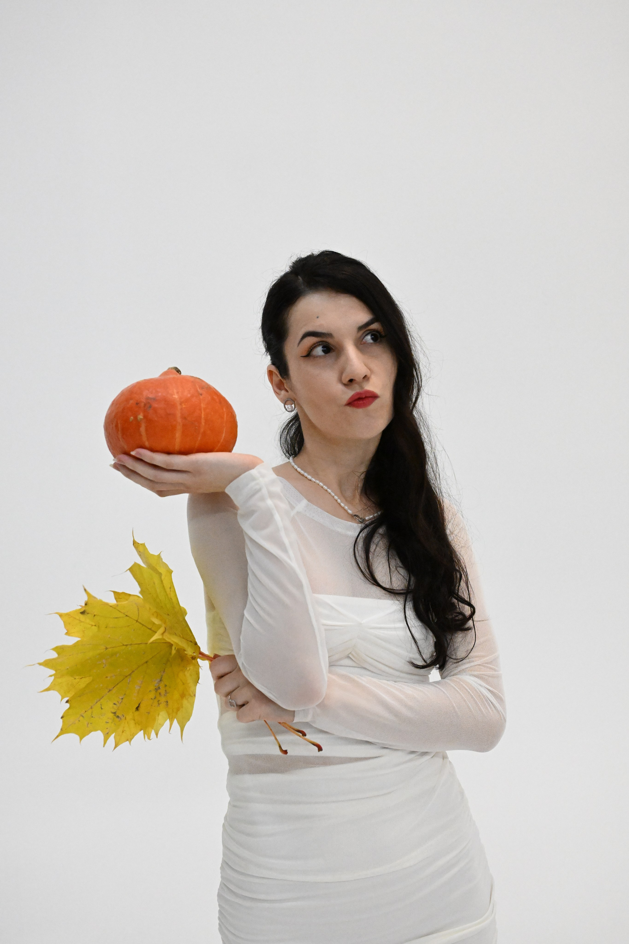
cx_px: 314
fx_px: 1153
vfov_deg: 44.5
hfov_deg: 30.5
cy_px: 472
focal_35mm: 44
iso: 14400
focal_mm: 44
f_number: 4.5
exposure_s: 1/800
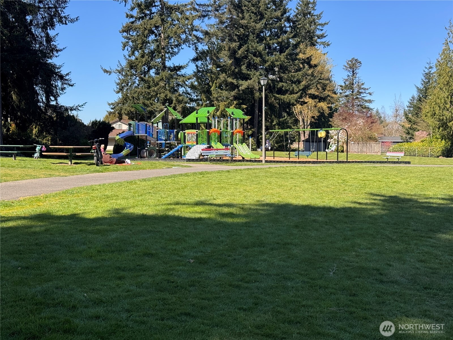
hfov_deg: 39.7
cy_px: 170
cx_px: 226
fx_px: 628
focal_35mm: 48
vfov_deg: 30.3
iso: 64
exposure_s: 1/1923
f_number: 1.78
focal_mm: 6.76
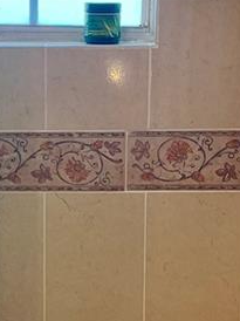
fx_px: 1055
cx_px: 33
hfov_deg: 12.9
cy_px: 226
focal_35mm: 114
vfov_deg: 17.2
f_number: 1.5
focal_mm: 5.7
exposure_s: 1/120
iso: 100
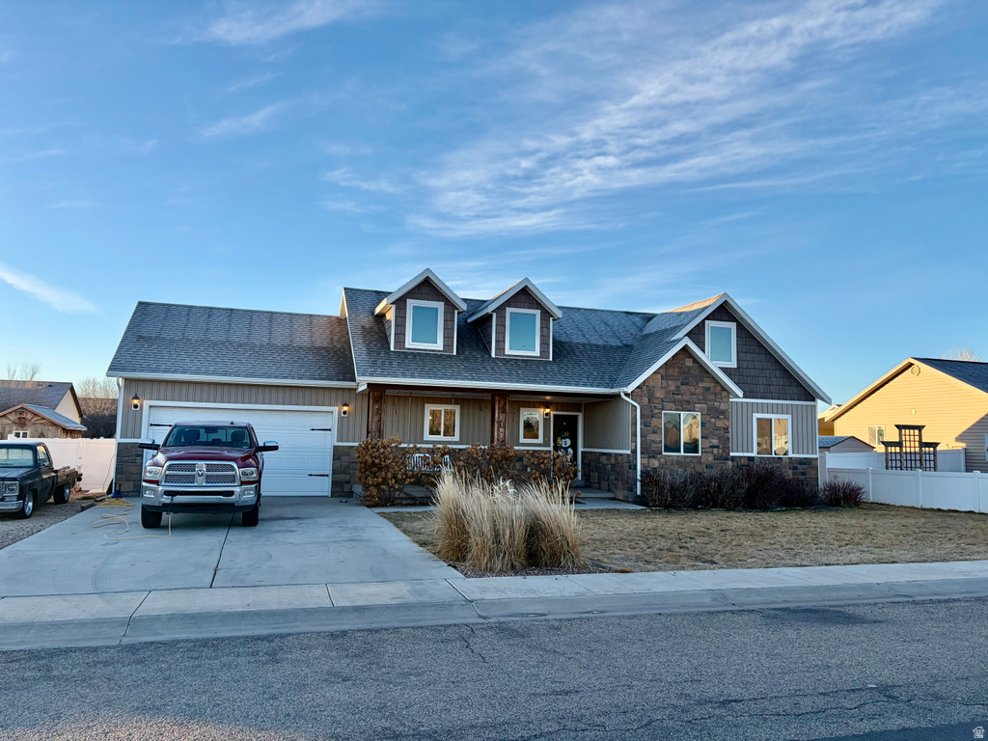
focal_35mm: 26
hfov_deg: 67.3
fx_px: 742
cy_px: 370
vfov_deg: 53.1
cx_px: 494
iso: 50
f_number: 1.6
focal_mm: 5.96
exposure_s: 1/1081
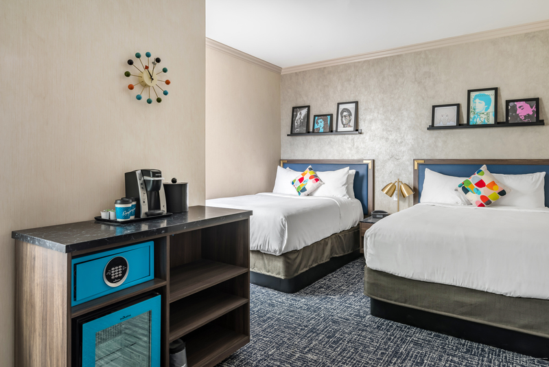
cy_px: 184
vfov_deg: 55.1
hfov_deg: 76.1
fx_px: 351
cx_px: 274
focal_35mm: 23
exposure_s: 1/5
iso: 100
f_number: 10
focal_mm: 23
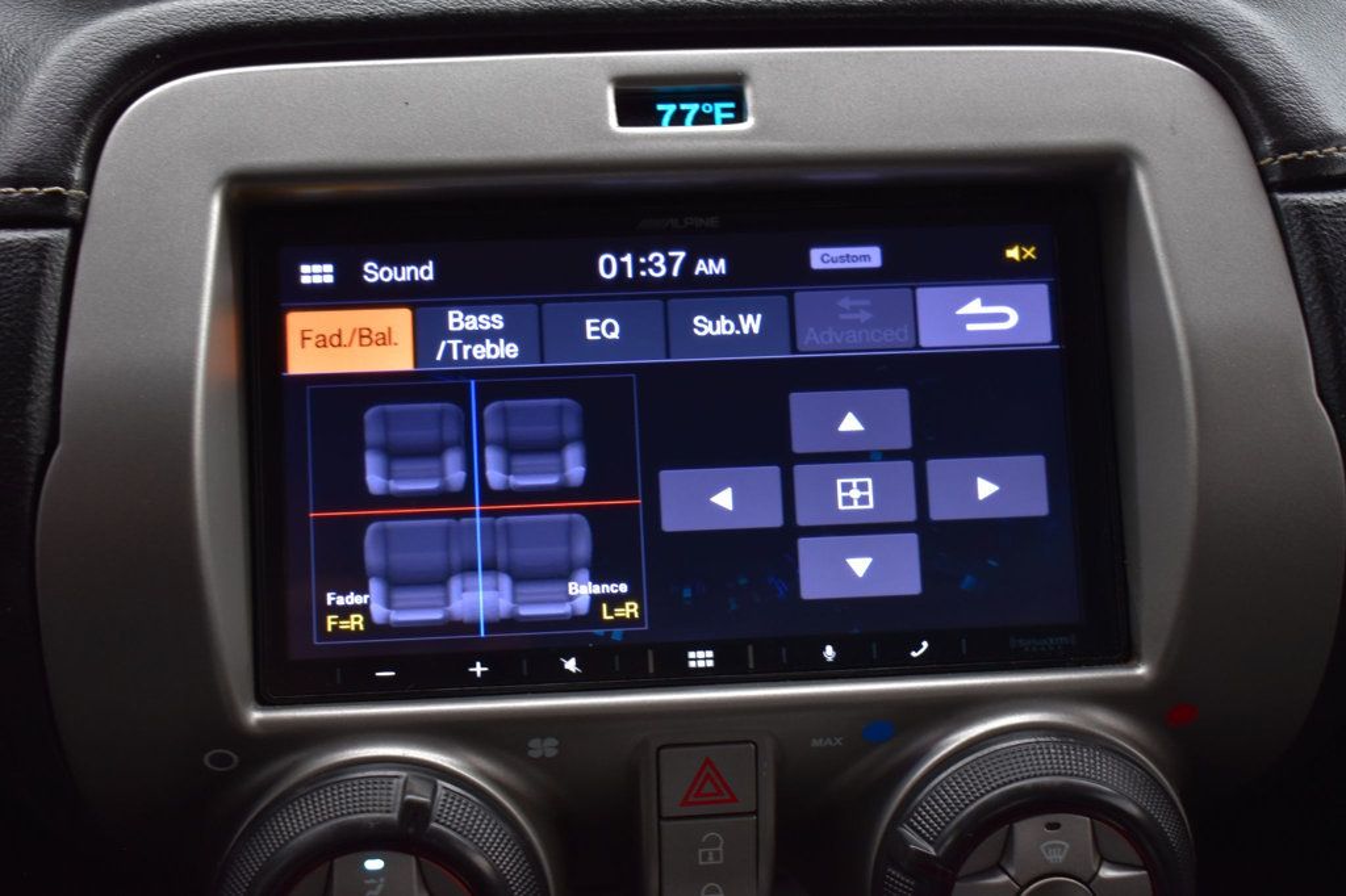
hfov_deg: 35.1
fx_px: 2130
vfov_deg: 23.8
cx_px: 673
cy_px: 448
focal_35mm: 57
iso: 400
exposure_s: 1/15
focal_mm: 38
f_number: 6.3
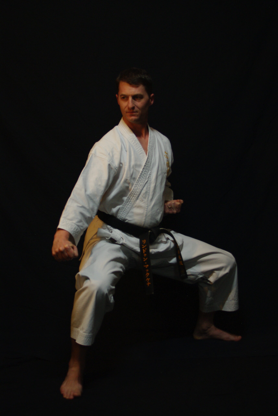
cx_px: 139
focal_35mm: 48
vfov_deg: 41.1
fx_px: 554
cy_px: 208
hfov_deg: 28.2
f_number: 4.5
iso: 400
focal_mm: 32
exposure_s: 1/20
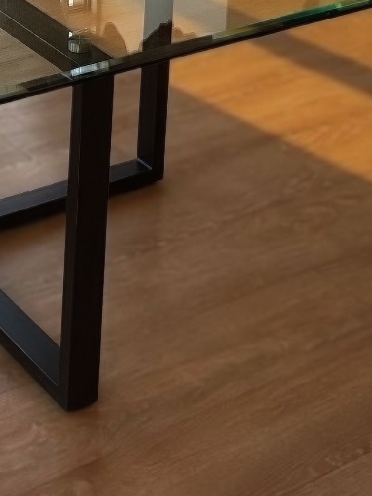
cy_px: -324
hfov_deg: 14.4
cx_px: 152
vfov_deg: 16.7
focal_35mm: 103
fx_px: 1476
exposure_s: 1/144
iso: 40
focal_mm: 5.7
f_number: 1.5
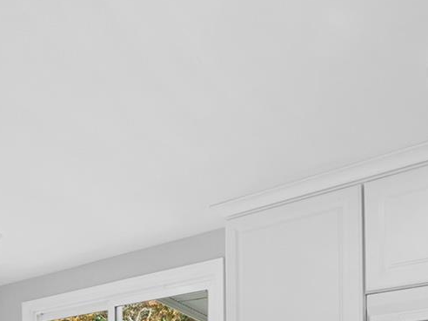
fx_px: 593
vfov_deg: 26.6
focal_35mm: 48
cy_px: 393
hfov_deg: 35.6
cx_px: -5
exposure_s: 1/3
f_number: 8
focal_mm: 12
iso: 100
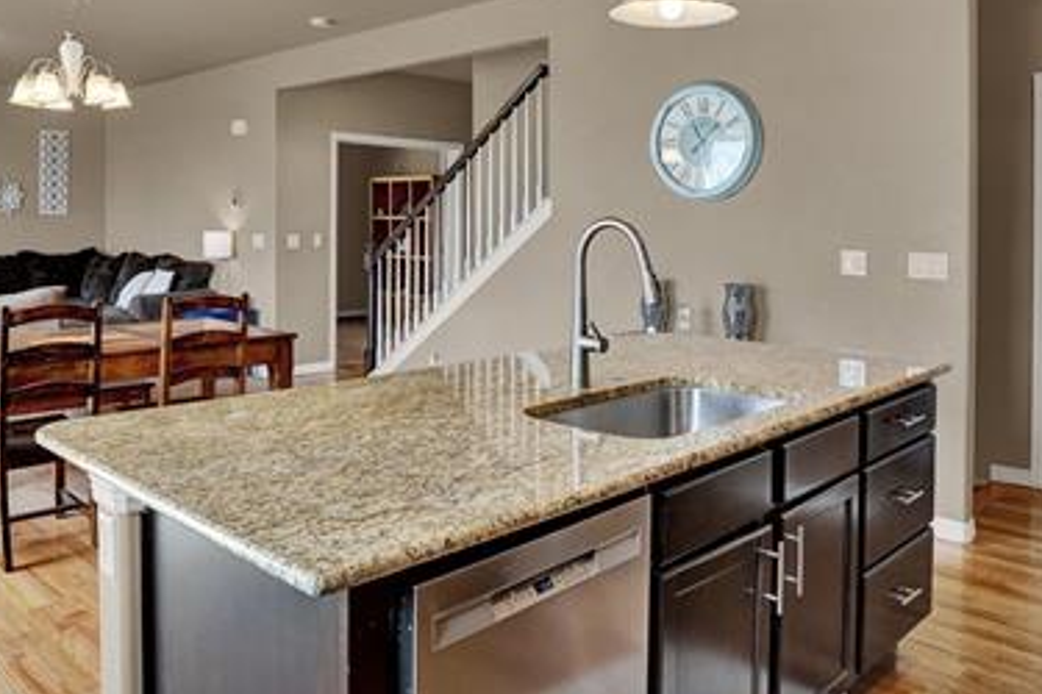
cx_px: 406
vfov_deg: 44.2
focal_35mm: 29
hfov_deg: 63.0
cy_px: 222
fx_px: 839
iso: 400
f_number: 8
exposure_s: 1/50
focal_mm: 17
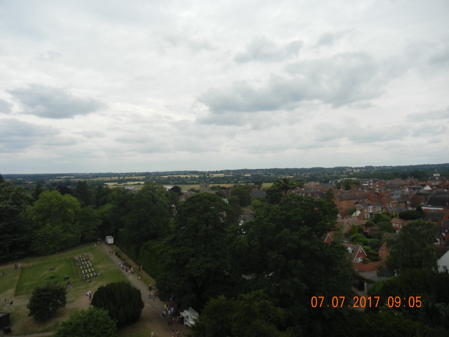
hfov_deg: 60.0
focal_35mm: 30
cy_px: 168
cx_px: 224
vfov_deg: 46.8
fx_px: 389
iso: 160
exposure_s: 1/362
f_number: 7
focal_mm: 5.4
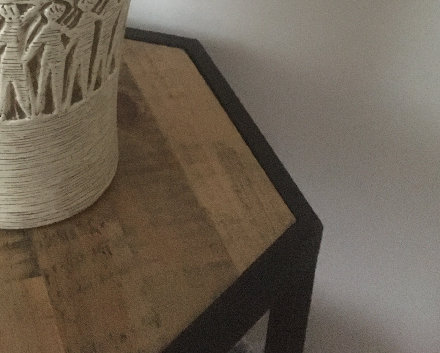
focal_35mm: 67
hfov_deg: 27.8
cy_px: -159
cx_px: 103
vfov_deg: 20.0
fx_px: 873
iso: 320
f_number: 2.2
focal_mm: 4.15
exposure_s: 1/17
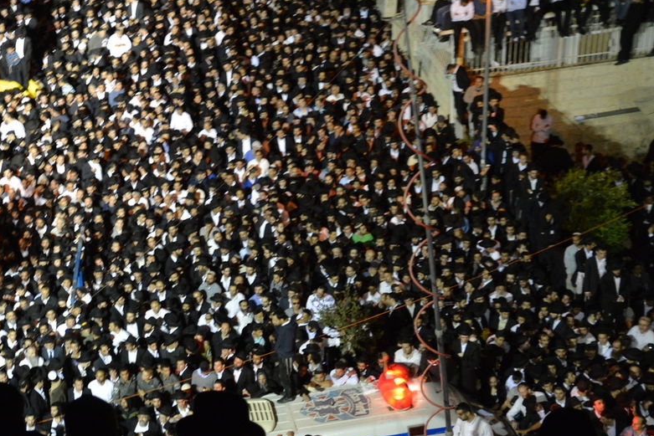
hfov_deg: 23.3
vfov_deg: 15.9
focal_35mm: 86
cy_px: 249
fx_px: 1563
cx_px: 129
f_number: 4.2
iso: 2500
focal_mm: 48
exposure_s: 1/40
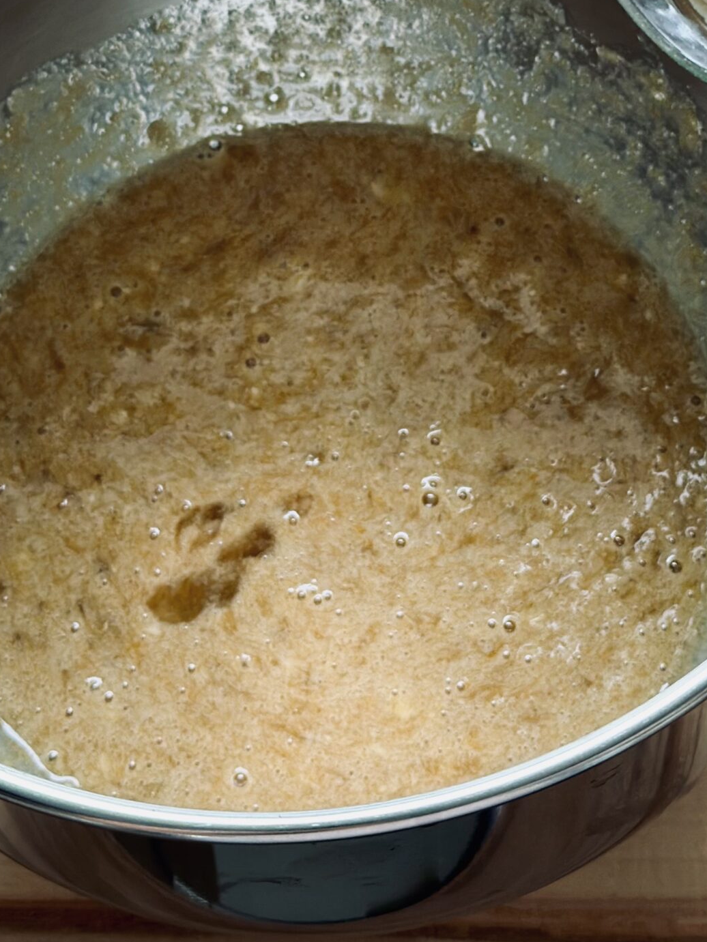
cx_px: 387
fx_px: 2423
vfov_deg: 21.7
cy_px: 177
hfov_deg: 16.6
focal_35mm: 89
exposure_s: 1/50
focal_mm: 6.86
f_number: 1.78
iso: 100
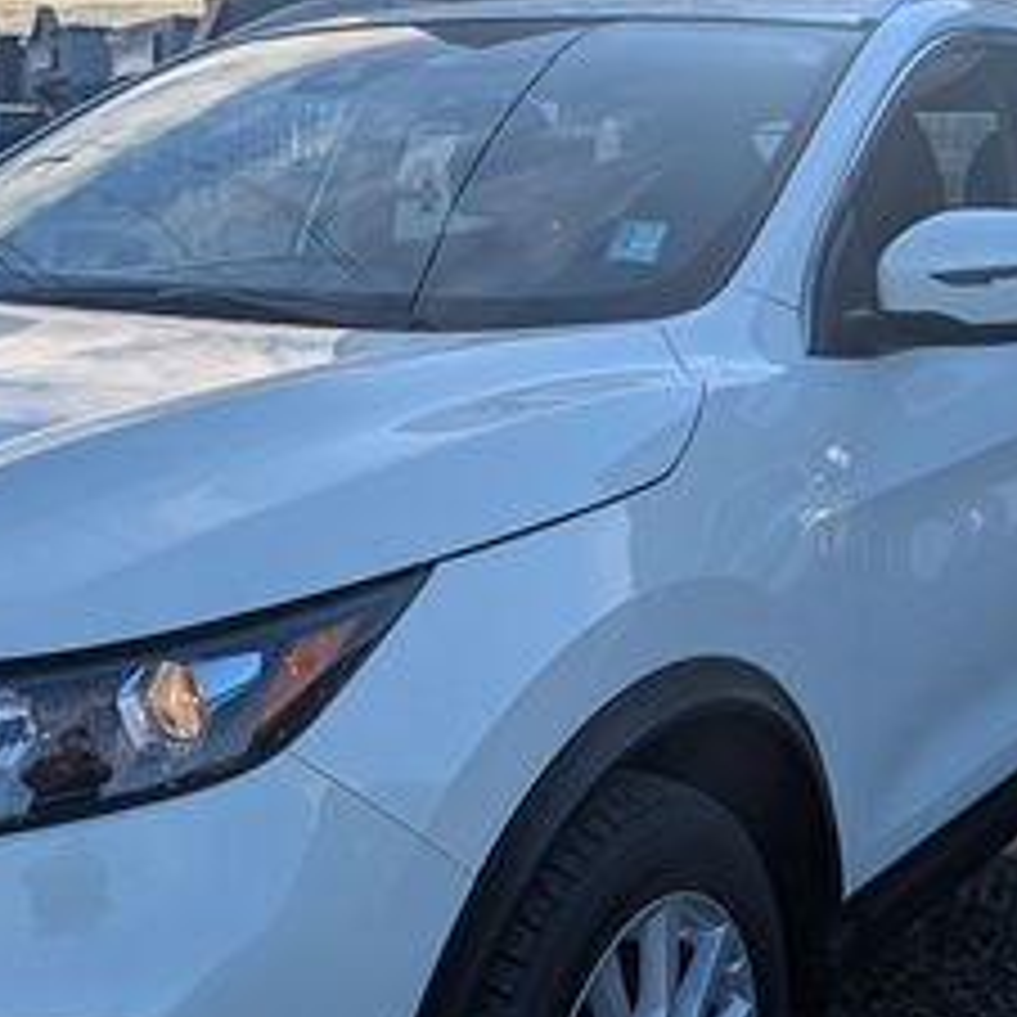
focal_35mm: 60
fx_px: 1994
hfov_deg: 28.4
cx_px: 338
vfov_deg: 28.6
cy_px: 538
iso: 18
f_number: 1.68
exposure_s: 1/1471
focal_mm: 6.9
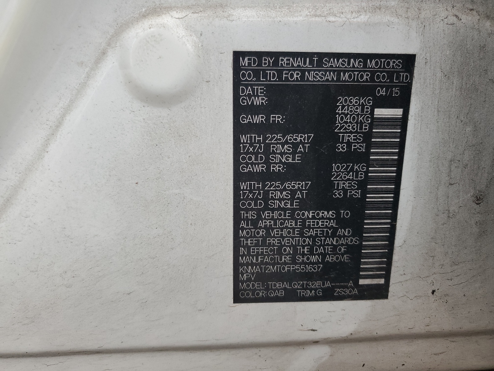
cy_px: 186
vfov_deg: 53.1
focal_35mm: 26
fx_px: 371
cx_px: 247
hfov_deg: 67.3
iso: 86
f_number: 1.5
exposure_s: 1/120
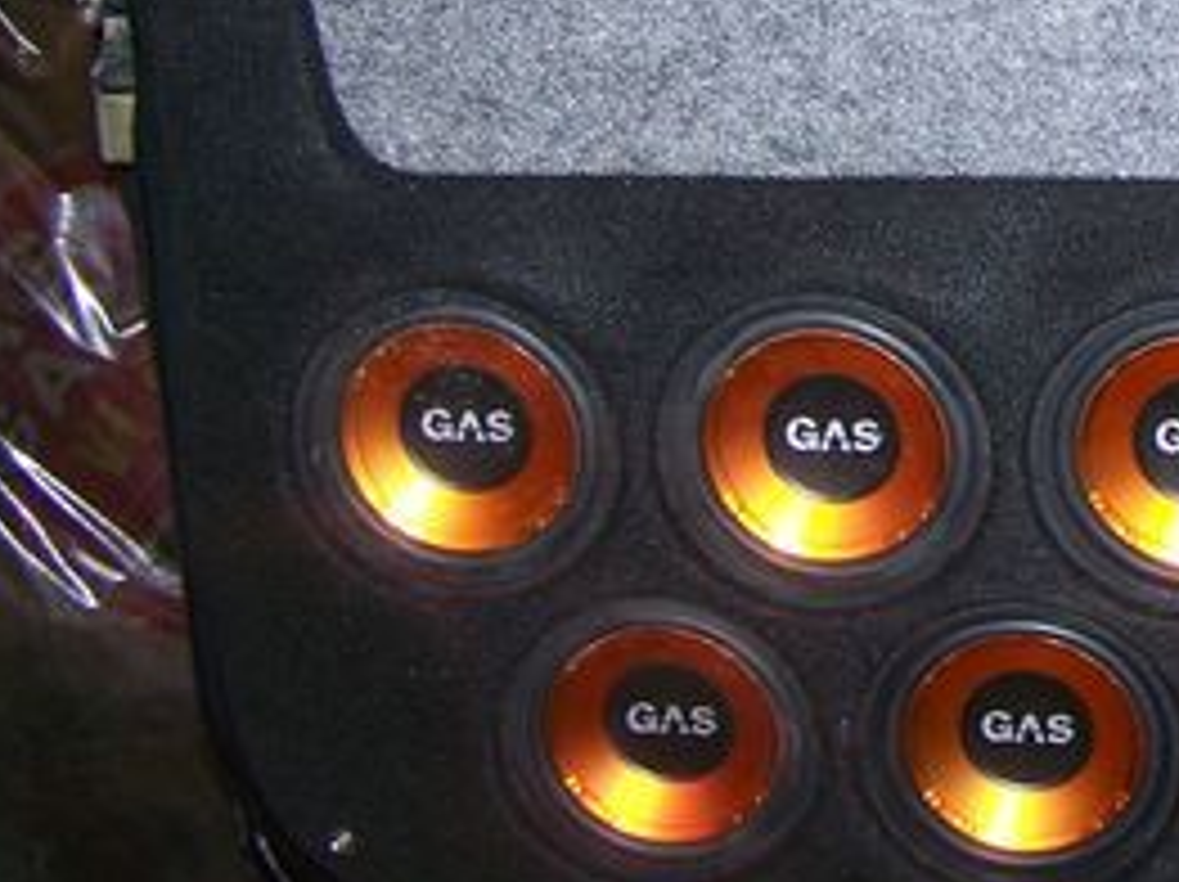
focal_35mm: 93
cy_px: 112
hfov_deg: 19.8
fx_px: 3165
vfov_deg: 15.7
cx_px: 1418
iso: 80
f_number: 2.8
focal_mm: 6.3
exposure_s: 1/60
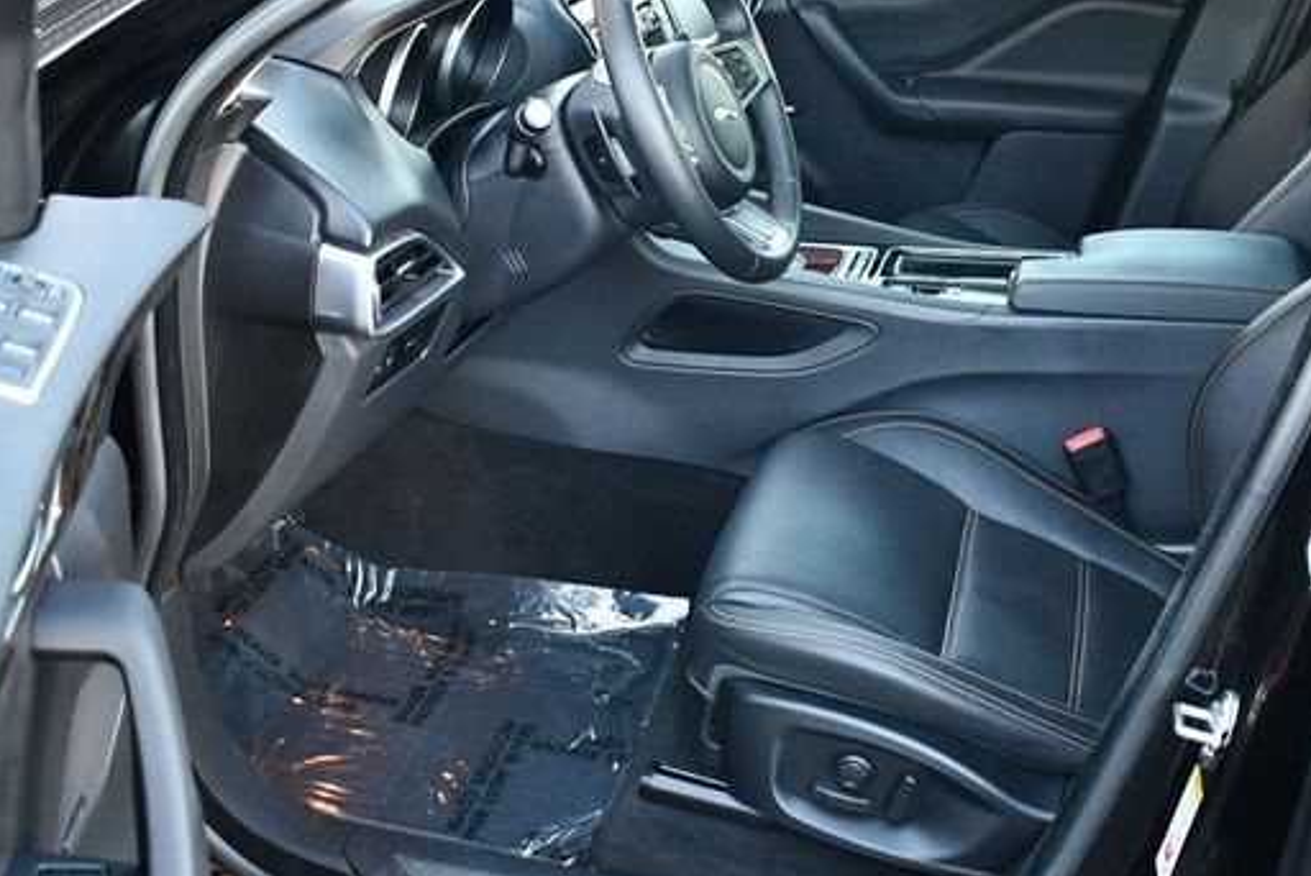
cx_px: 755
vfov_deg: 29.9
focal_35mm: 45
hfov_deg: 43.5
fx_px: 1640
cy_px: 382
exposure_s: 1/125
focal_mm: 18
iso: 1000
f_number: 3.5
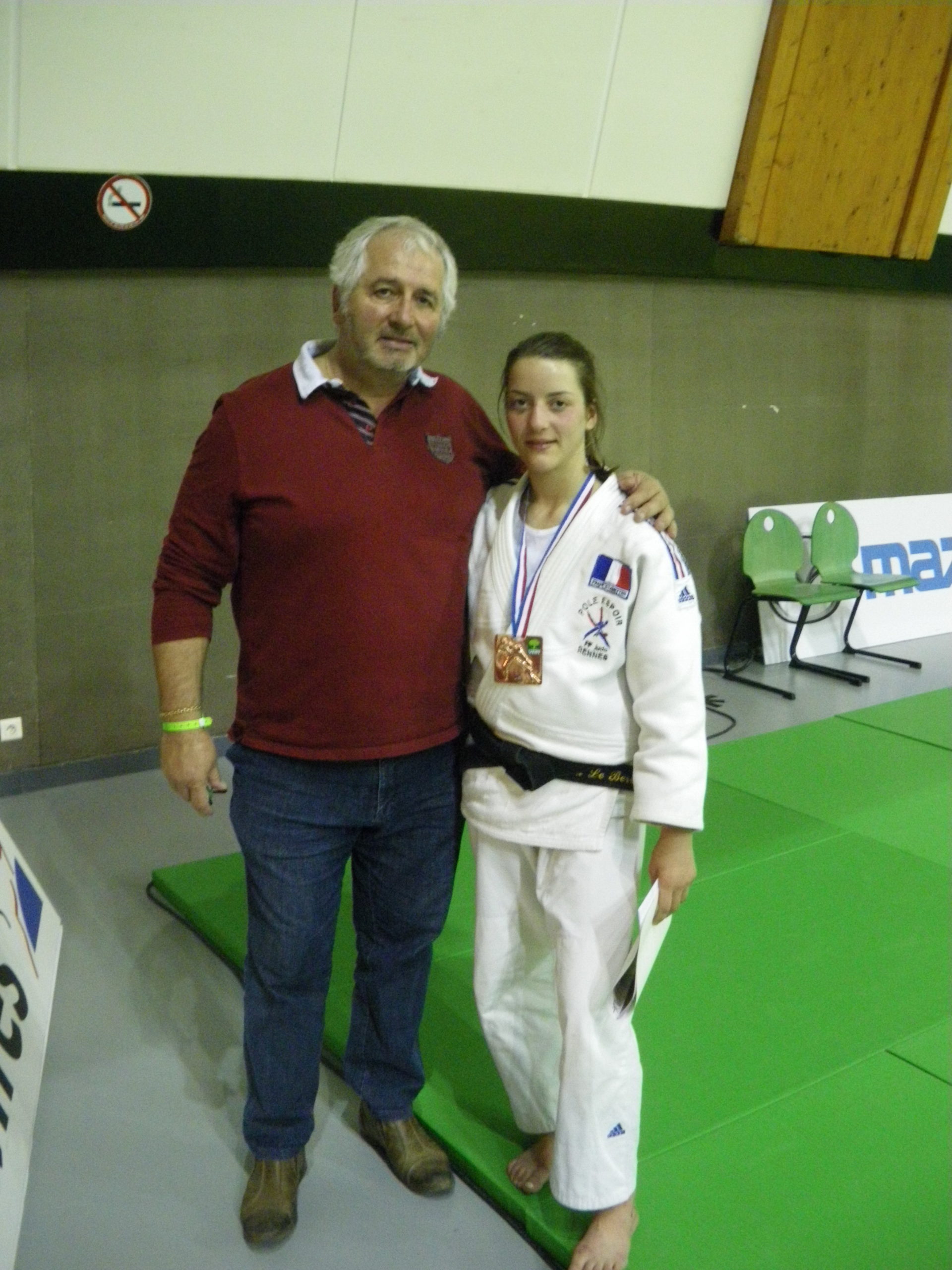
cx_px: 476
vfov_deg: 51.4
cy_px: 635
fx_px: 1320
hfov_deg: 39.7
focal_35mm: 36
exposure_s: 1/13
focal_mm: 6.3
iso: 800
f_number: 3.5
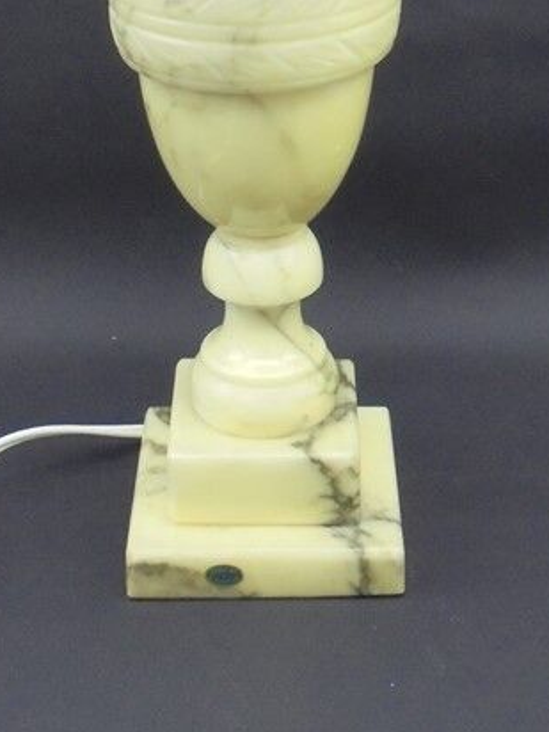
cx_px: 266
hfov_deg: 17.8
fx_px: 1755
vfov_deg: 22.4
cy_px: -55
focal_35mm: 83
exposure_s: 1/25
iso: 400
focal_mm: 6.9
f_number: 4.2
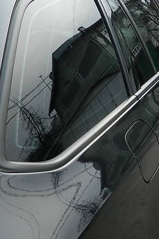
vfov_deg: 32.7
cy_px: 154
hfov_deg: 22.1
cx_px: 111
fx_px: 405
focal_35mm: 61
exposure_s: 1/125
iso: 80
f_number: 3.1
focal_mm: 4.5
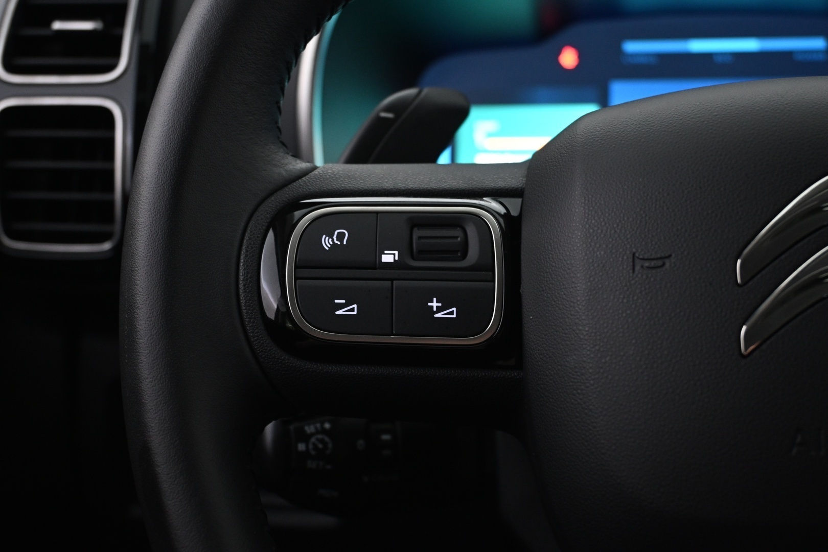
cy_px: 276
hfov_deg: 37.9
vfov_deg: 25.8
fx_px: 1207
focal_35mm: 52
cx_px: 414
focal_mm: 35
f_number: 5.3
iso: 1600
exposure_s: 1/20
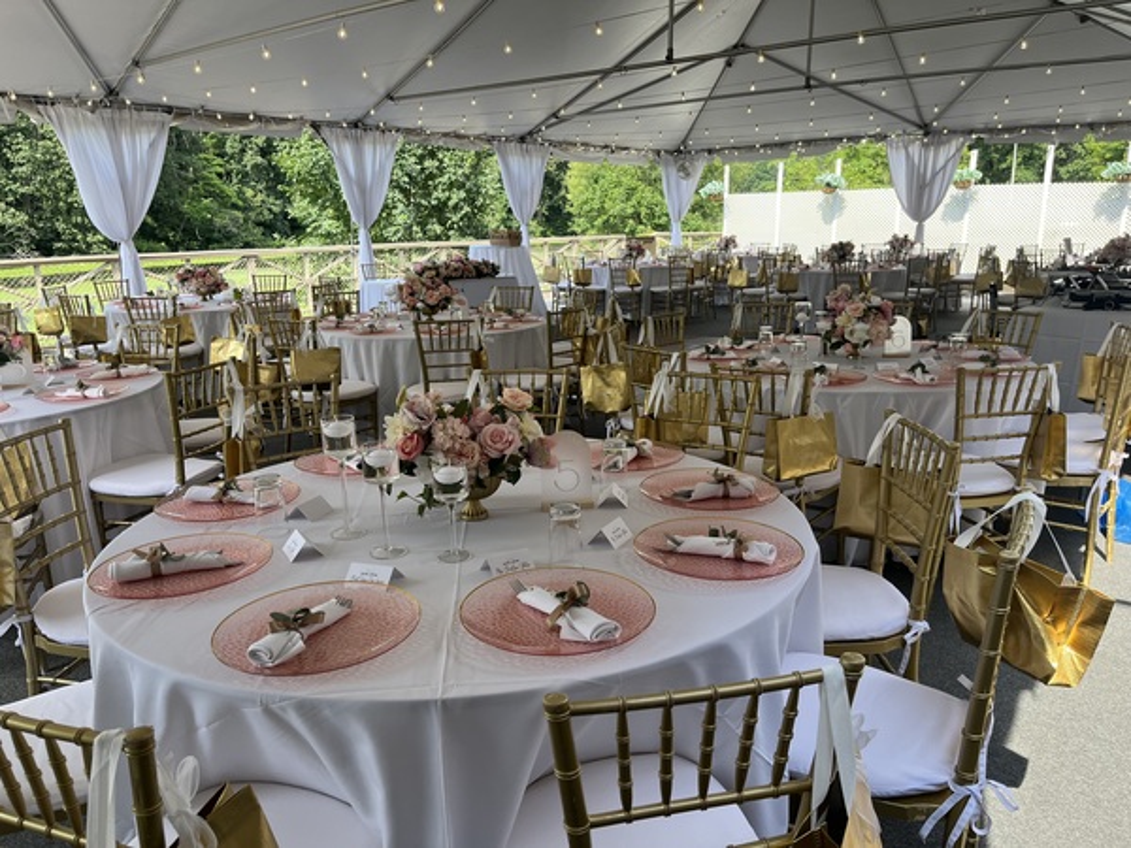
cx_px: 566
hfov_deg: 67.3
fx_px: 849
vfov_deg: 53.1
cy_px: 424
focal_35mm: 26
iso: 50
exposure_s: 1/520
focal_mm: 5.1
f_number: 1.6
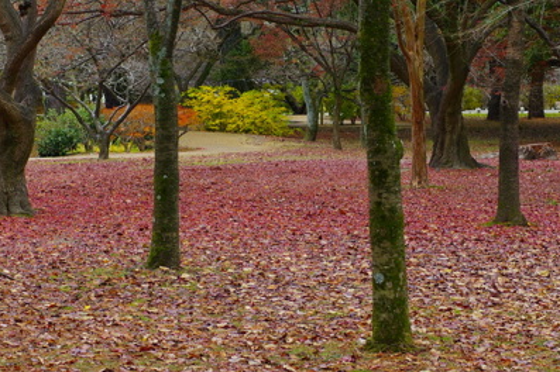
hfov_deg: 15.3
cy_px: 197
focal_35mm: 134
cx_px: 169
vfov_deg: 10.2
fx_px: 2083
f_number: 4
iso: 100
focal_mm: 35
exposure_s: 1/80
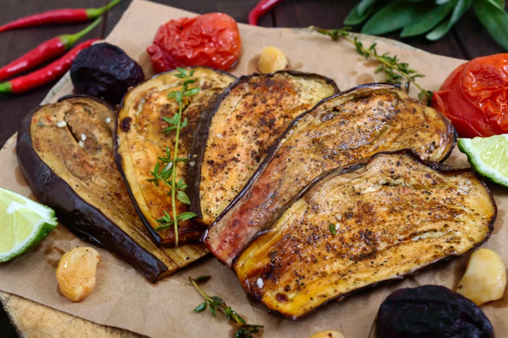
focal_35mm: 54
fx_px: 761
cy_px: 169
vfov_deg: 25.0
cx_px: 254
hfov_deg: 36.9
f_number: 9
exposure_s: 1/160
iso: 200
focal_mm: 36
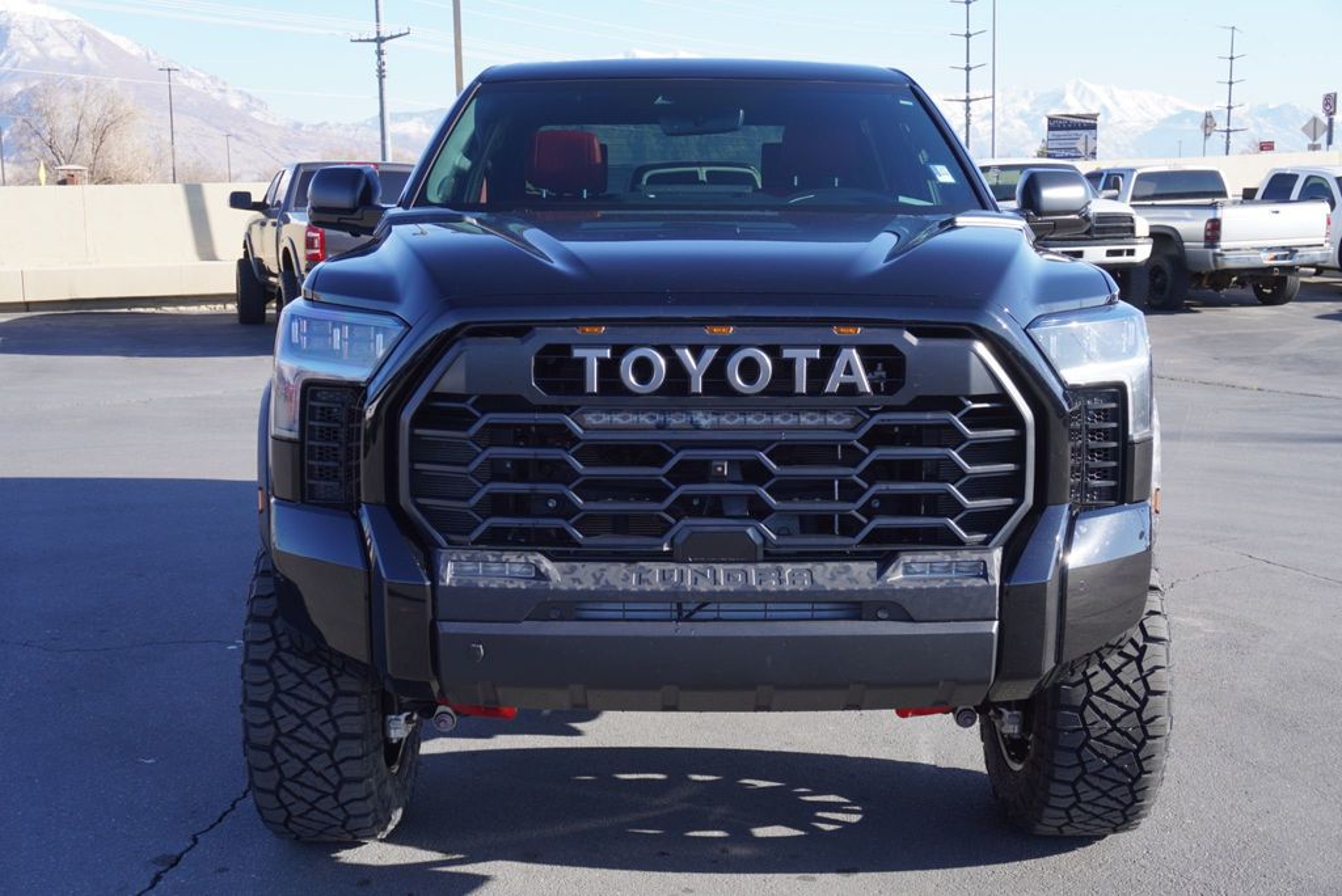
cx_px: 671
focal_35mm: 42
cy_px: 448
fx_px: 1566
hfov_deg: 46.4
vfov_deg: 31.9
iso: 100
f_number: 6.3
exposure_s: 1/125
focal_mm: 28
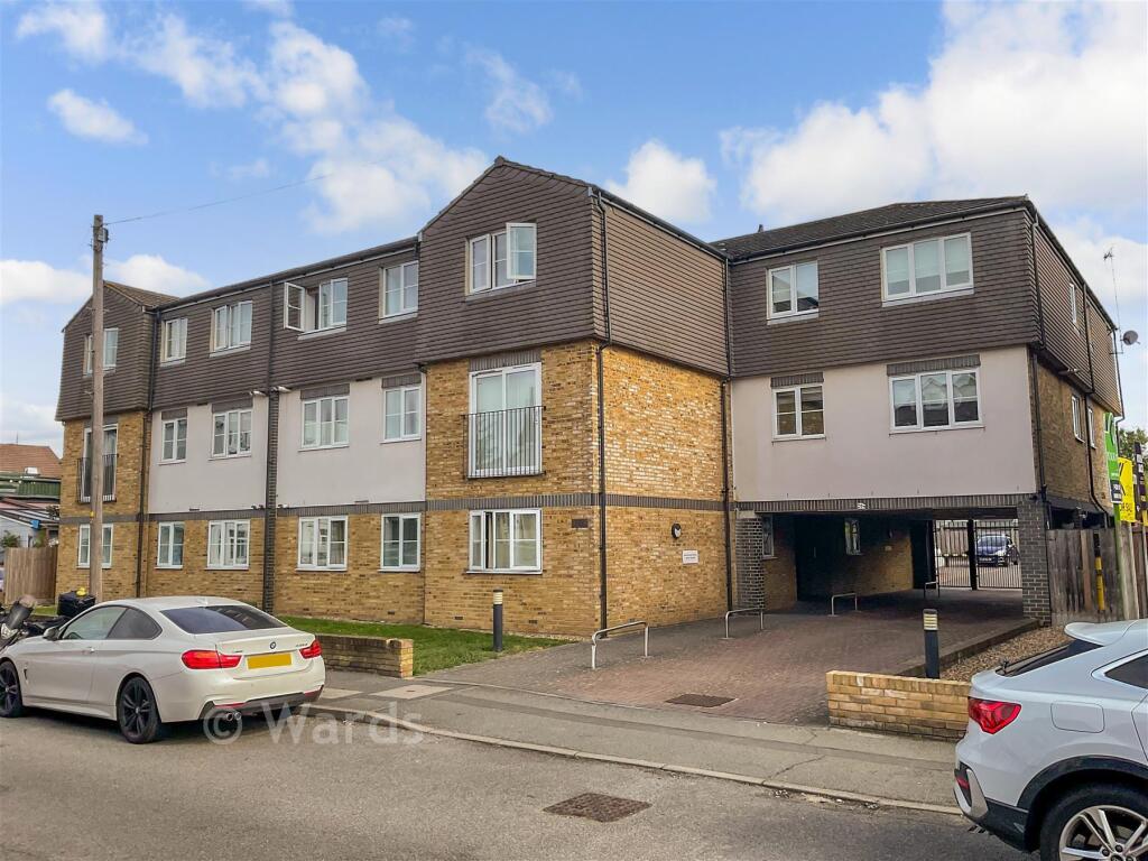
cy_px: 430
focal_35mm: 29
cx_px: 574
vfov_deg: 48.2
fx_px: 962
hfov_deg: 61.7
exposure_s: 1/1700
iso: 16
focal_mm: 3
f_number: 1.8
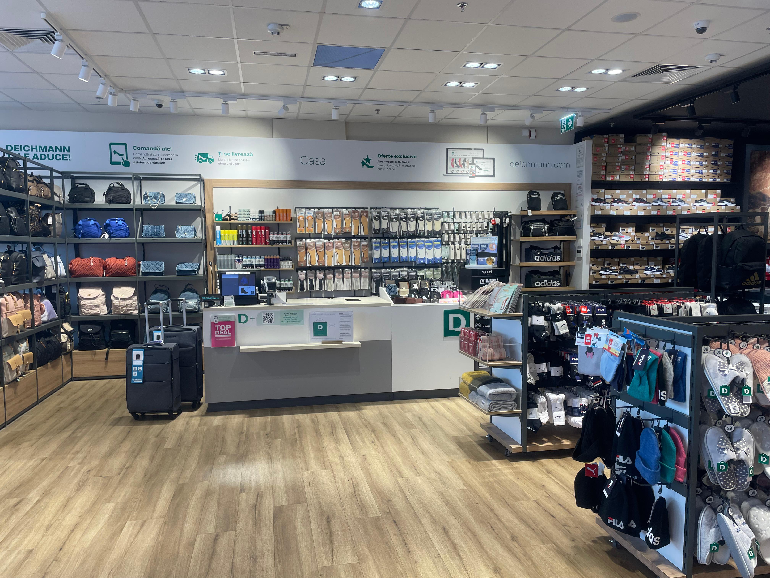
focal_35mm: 26
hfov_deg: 67.3
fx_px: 578
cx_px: 385
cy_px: 289
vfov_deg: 53.1
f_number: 1.6
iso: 50
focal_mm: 4.2
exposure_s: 1/121
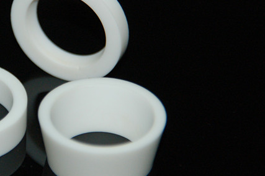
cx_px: 35
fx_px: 4129
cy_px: 66
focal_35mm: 562
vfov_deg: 2.4
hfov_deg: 3.7
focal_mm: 200
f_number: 6.3
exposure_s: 1/60
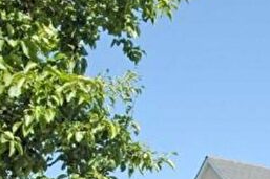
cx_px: 364
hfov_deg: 19.1
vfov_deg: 13.5
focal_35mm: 98
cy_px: 219
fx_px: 735
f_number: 11
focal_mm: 24
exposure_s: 1/125
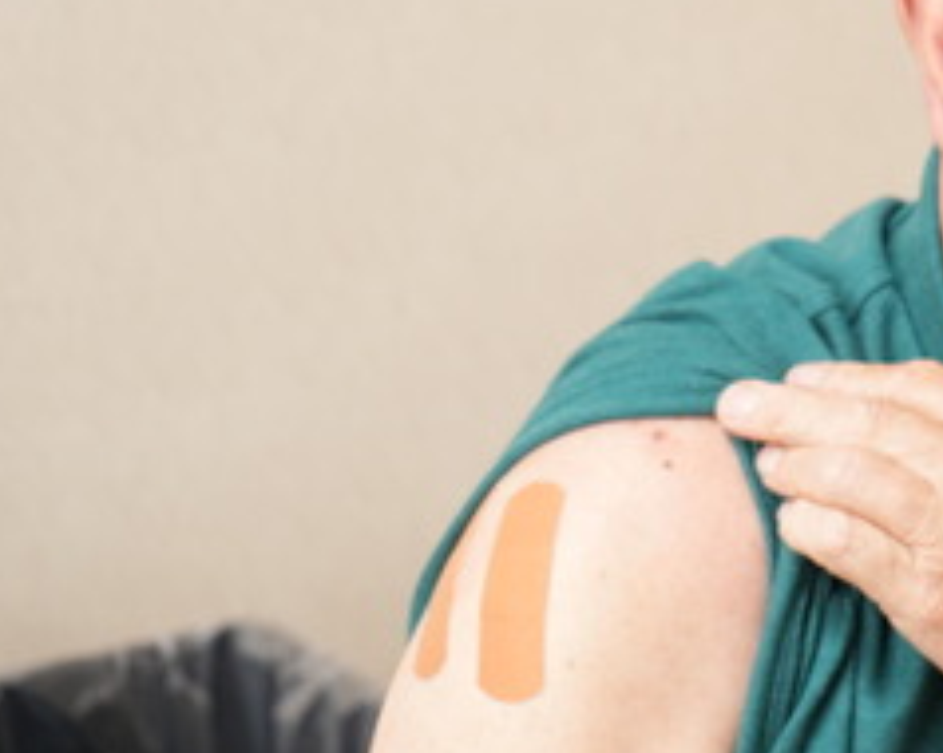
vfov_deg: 18.2
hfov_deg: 21.5
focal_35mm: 84
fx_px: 2342
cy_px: 462
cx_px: 1050
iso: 400
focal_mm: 35
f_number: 4
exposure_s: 1/13
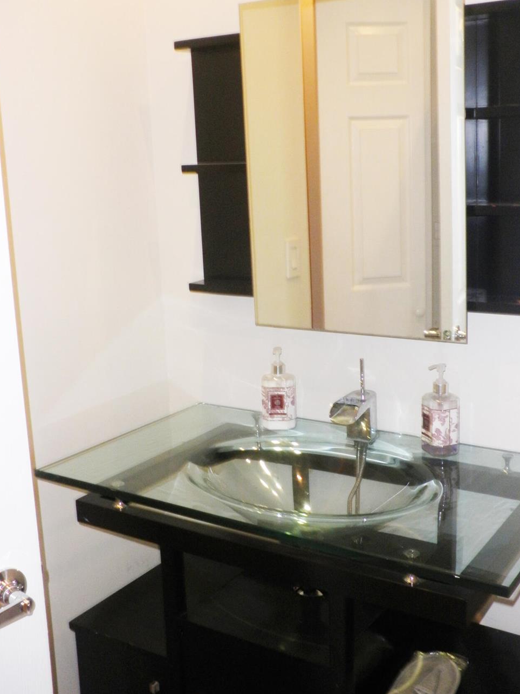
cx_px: 285
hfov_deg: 33.6
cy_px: 327
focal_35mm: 43
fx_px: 862
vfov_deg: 43.8
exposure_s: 1/30
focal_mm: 6.3
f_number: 3.5
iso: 160
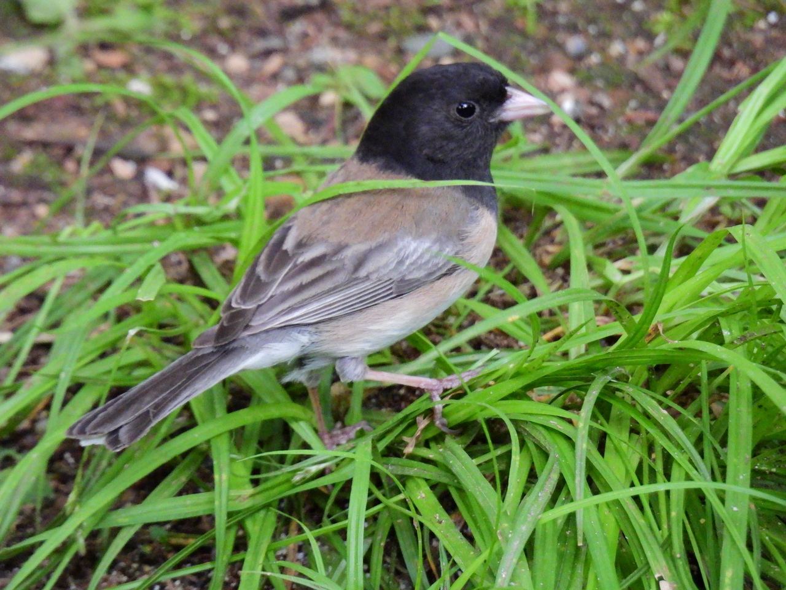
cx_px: 393
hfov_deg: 1.7
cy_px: 295
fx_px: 27248
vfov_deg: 1.2
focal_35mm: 1200
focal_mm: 214
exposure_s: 1/125
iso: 1600
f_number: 6.3
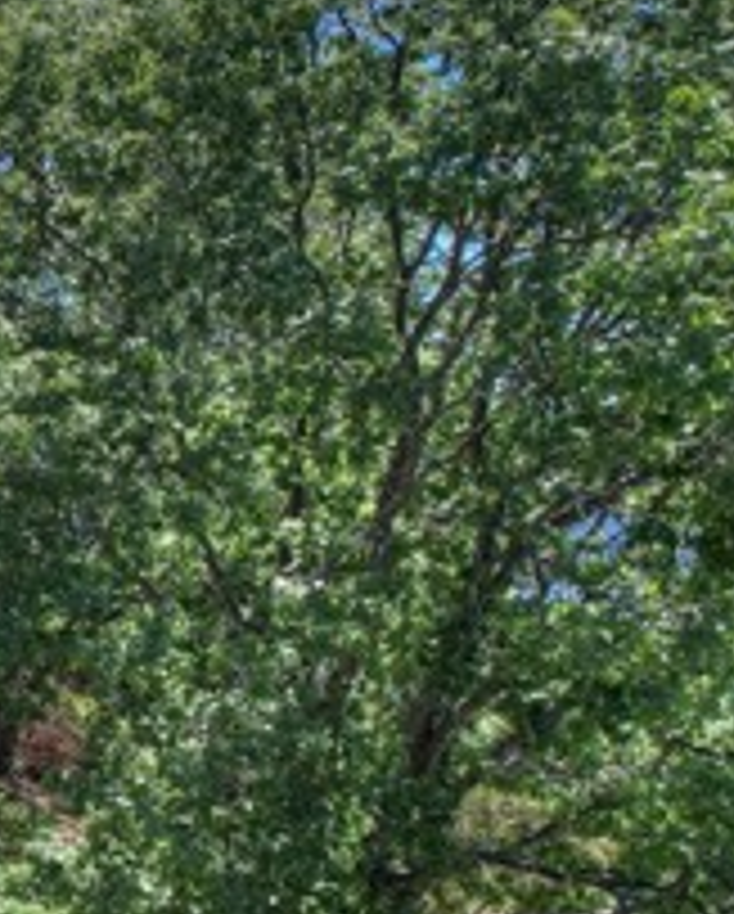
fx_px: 1761
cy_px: 581
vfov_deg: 29.0
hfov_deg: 18.3
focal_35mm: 65
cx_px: -608
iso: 100
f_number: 2.8
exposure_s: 1/1000
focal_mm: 8.4
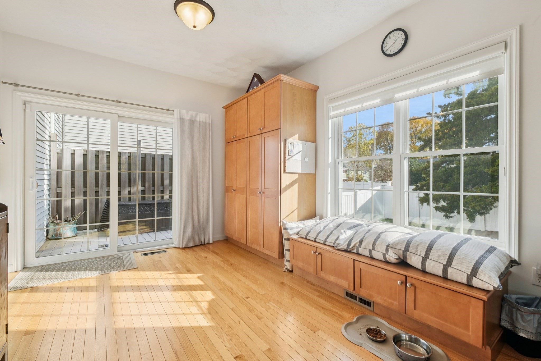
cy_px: 180
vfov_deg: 77.3
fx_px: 225
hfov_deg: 100.4
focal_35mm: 15
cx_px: 270
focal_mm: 10
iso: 320
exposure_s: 1/150
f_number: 5.6
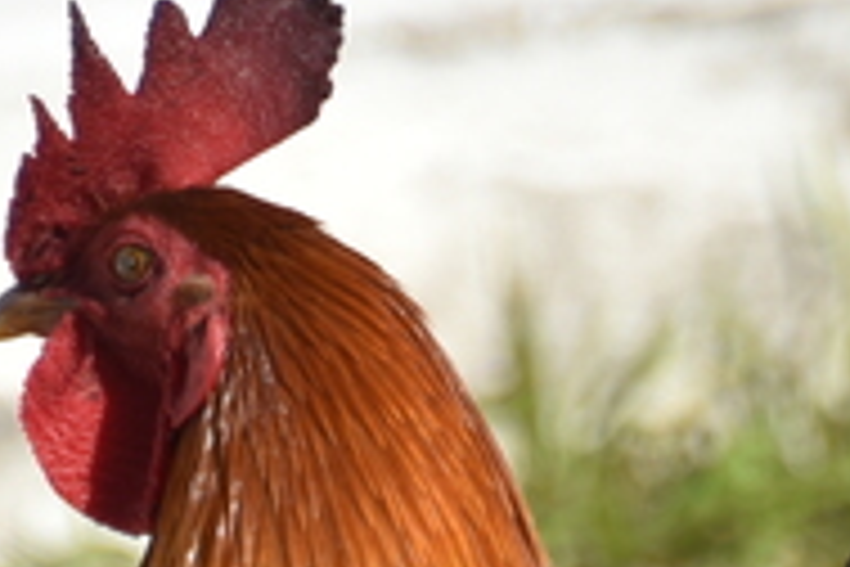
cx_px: 792
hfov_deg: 1.0
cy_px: 1148
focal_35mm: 2029
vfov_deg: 0.7
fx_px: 47903
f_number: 5.6
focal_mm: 300
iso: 100
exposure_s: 1/640
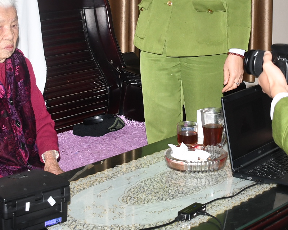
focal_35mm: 90
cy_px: -2
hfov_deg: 21.1
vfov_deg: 16.7
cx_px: 211
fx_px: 767
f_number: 4.5
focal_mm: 18
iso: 320
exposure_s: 1/200
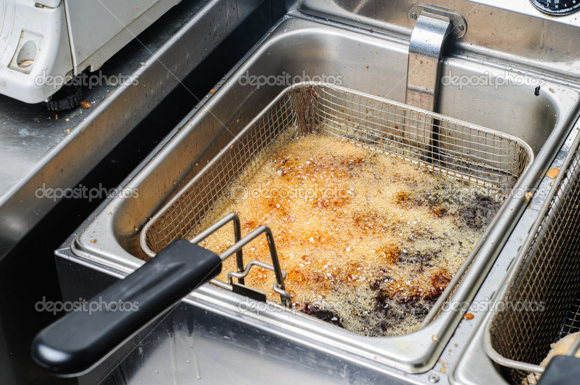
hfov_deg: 27.0
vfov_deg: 18.1
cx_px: 290
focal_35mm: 75
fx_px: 1207
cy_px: 192
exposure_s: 1/250
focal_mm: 50
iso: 200
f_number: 8
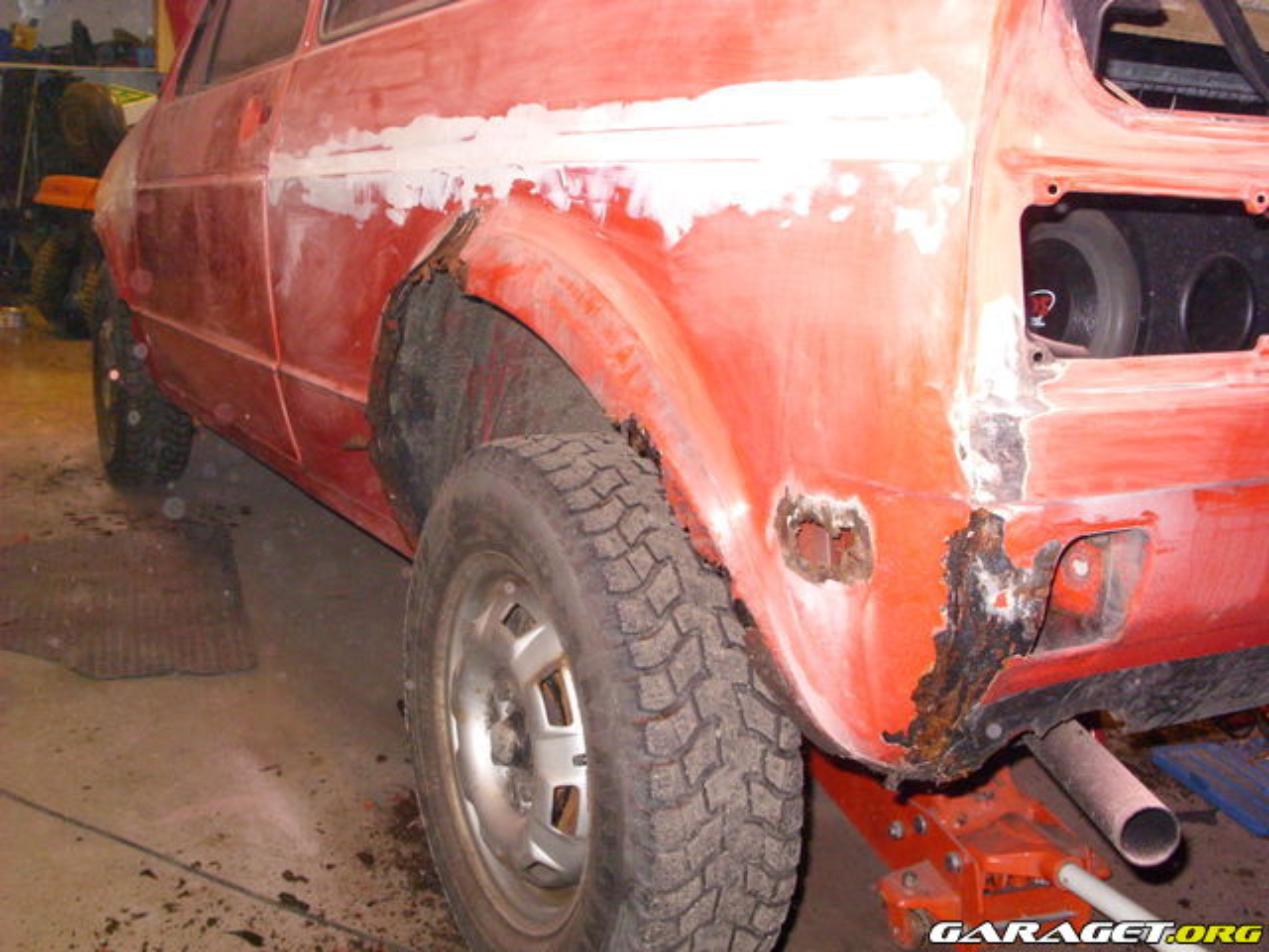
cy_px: 476
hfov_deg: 49.0
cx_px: 634
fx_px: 1393
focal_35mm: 38
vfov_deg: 37.7
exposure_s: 1/30
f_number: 4.9
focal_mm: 6.3
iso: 400
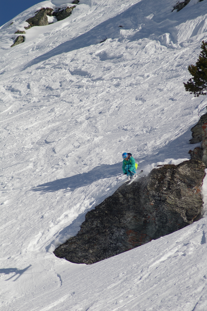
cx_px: 104
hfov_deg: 5.7
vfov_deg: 8.6
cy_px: 156
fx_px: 2074
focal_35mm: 240
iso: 200
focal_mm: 160
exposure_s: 1/2000
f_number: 6.7
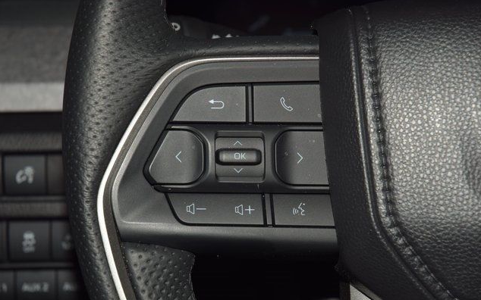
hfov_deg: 19.3
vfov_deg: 12.1
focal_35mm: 108
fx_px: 1416
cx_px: 241
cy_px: 160
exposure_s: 1/125
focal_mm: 70
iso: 100
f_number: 8
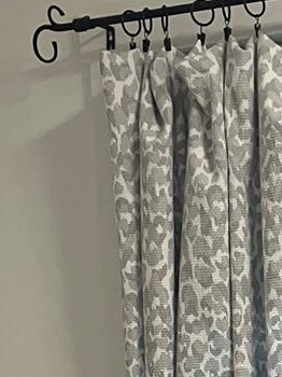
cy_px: 682
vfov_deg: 14.2
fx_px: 1338
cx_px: 338
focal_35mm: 123
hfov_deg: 11.8
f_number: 1.8
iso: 100
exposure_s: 1/60
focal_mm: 3.99
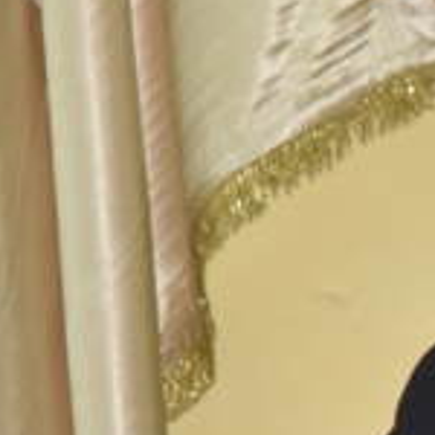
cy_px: 373
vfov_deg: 2.7
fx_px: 9241
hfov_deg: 2.7
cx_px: 1018
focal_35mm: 650
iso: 1600
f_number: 5.6
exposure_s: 1/250
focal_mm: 112
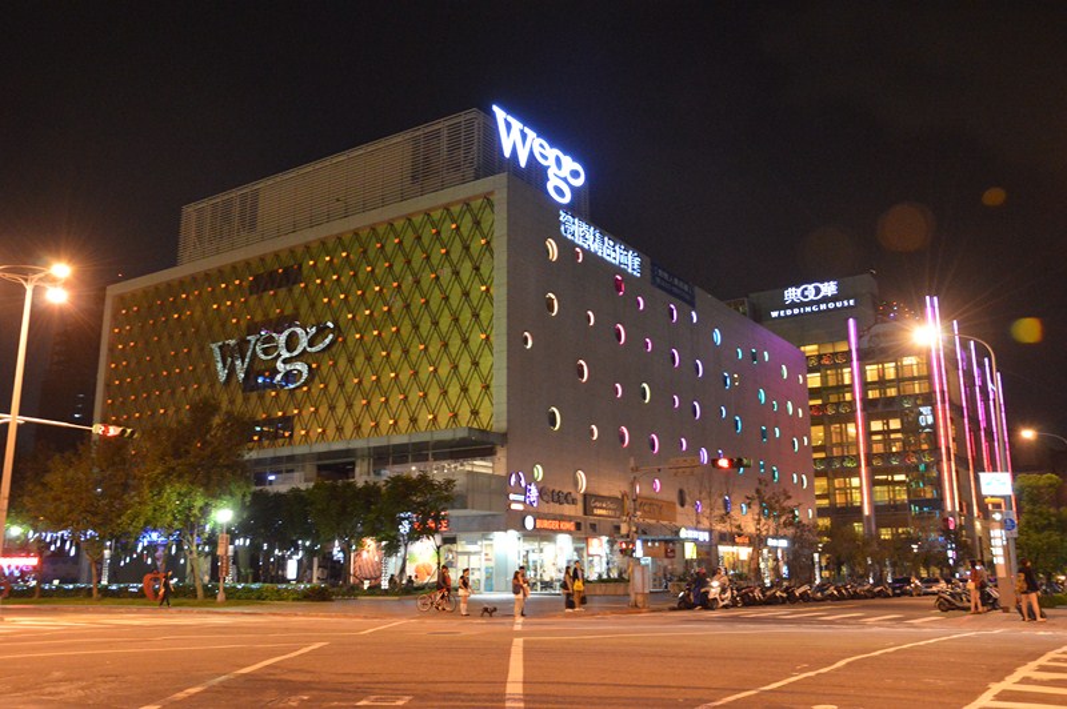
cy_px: 354
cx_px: 534
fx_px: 933
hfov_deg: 59.5
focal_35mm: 32
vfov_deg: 41.6
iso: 3200
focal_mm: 21
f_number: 3.8
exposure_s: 1/20
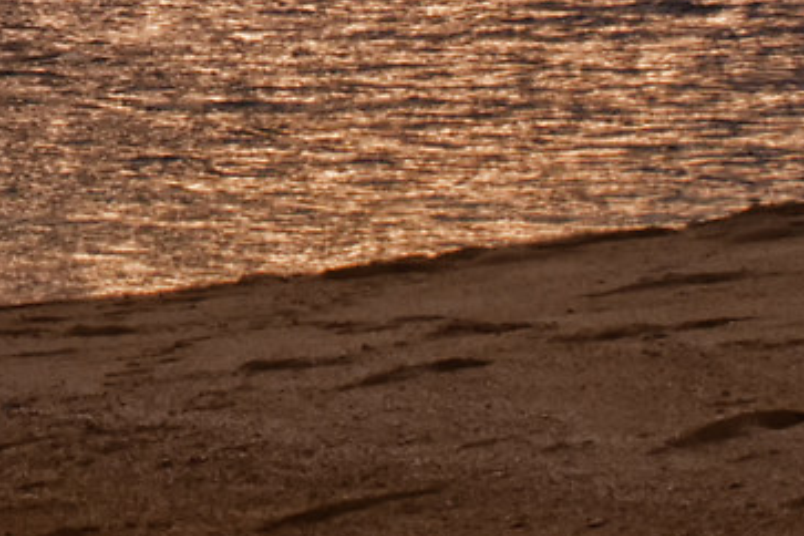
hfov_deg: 3.0
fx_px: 15498
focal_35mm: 694
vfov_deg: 2.0
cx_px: -73
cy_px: -1174
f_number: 14
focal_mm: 70
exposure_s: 1/160
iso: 200
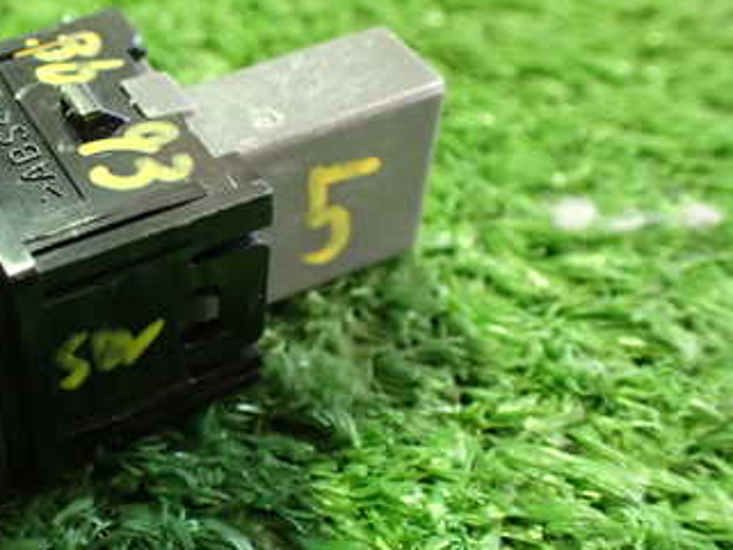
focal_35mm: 56
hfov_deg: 32.5
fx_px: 1186
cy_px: 251
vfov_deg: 26.1
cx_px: 66
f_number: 2.3
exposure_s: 1/30
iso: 1250
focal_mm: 5.4
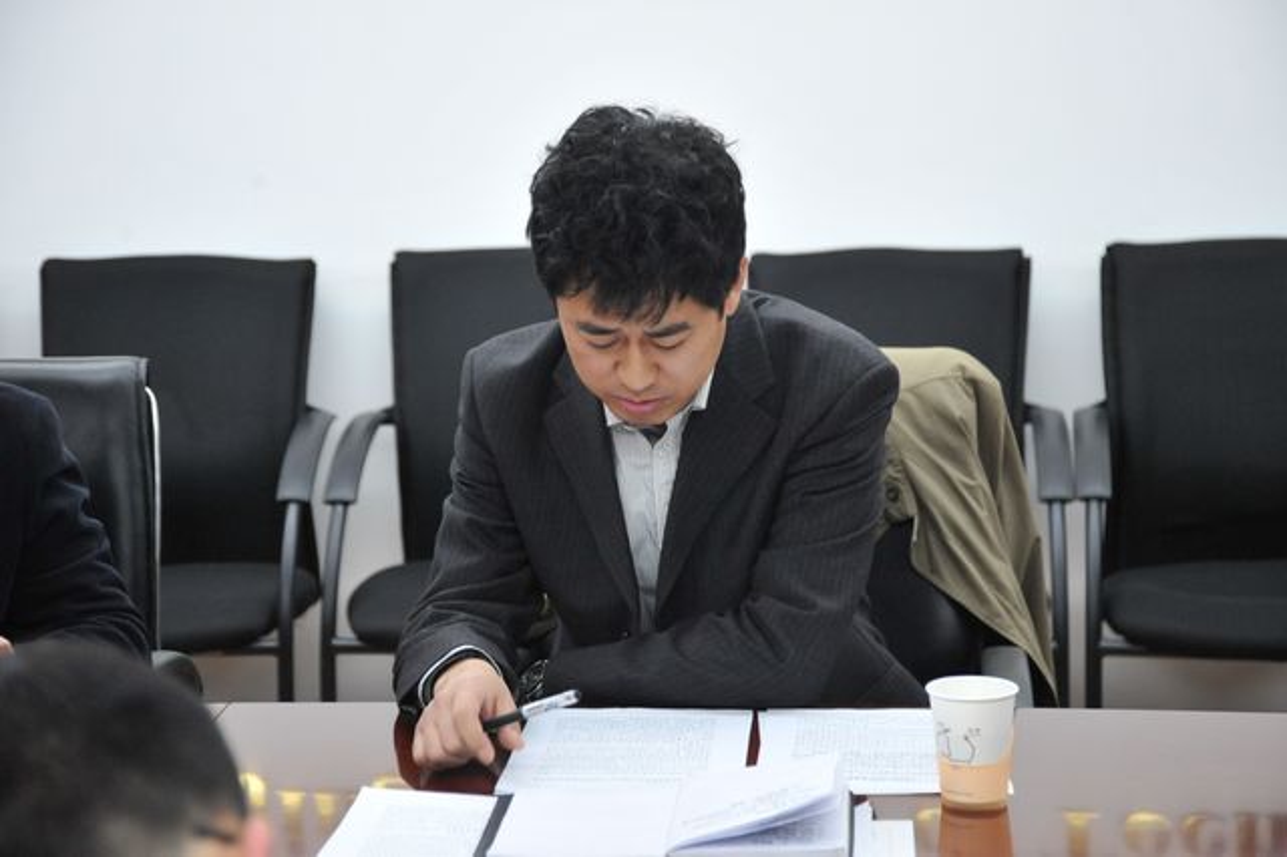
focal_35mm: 90
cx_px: 644
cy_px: 428
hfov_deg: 22.6
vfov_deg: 15.2
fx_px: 3216
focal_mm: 90
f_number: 5.6
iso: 3200
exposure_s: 1/25
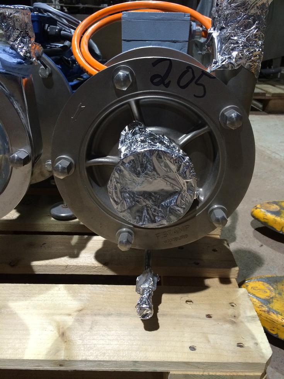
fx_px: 328
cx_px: 142
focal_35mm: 30
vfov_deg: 60.0
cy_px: 190
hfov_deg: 46.8
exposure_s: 1/33
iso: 250
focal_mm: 4.12
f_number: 2.2
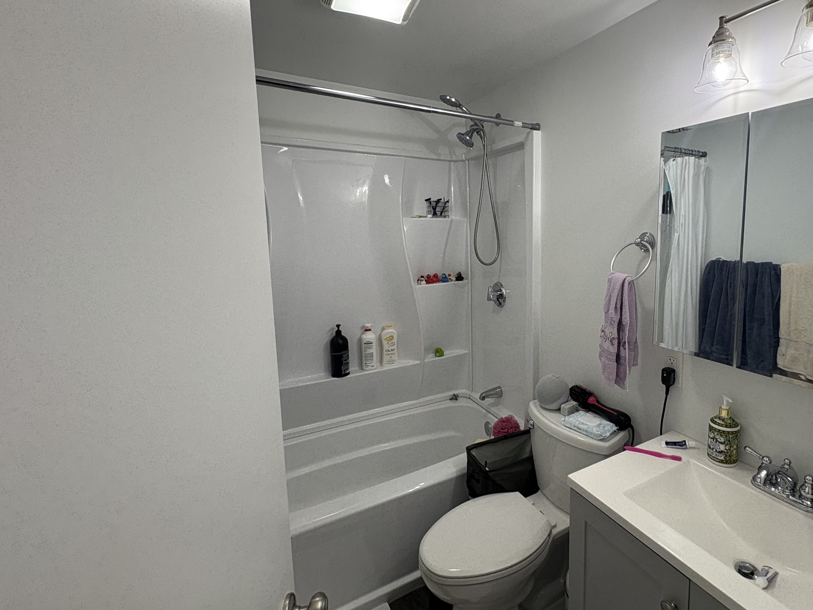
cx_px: 521
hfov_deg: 85.6
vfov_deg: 71.5
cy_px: 280
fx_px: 423
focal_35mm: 18
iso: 160
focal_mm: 2.22
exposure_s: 1/120
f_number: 2.2
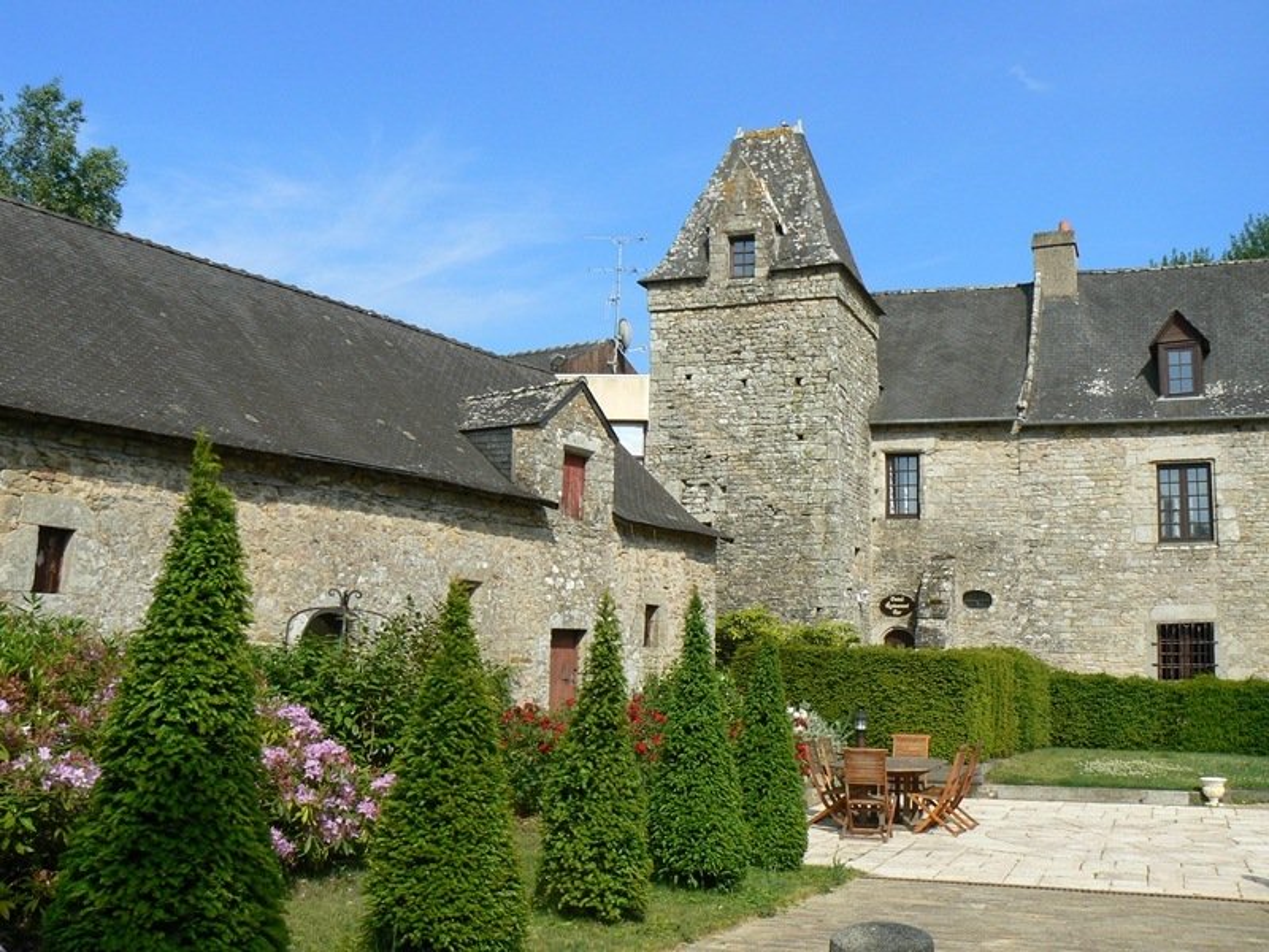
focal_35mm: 36
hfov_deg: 51.4
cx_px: 634
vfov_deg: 39.7
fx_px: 1320
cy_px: 476
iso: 80
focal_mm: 6
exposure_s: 1/400
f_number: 6.3
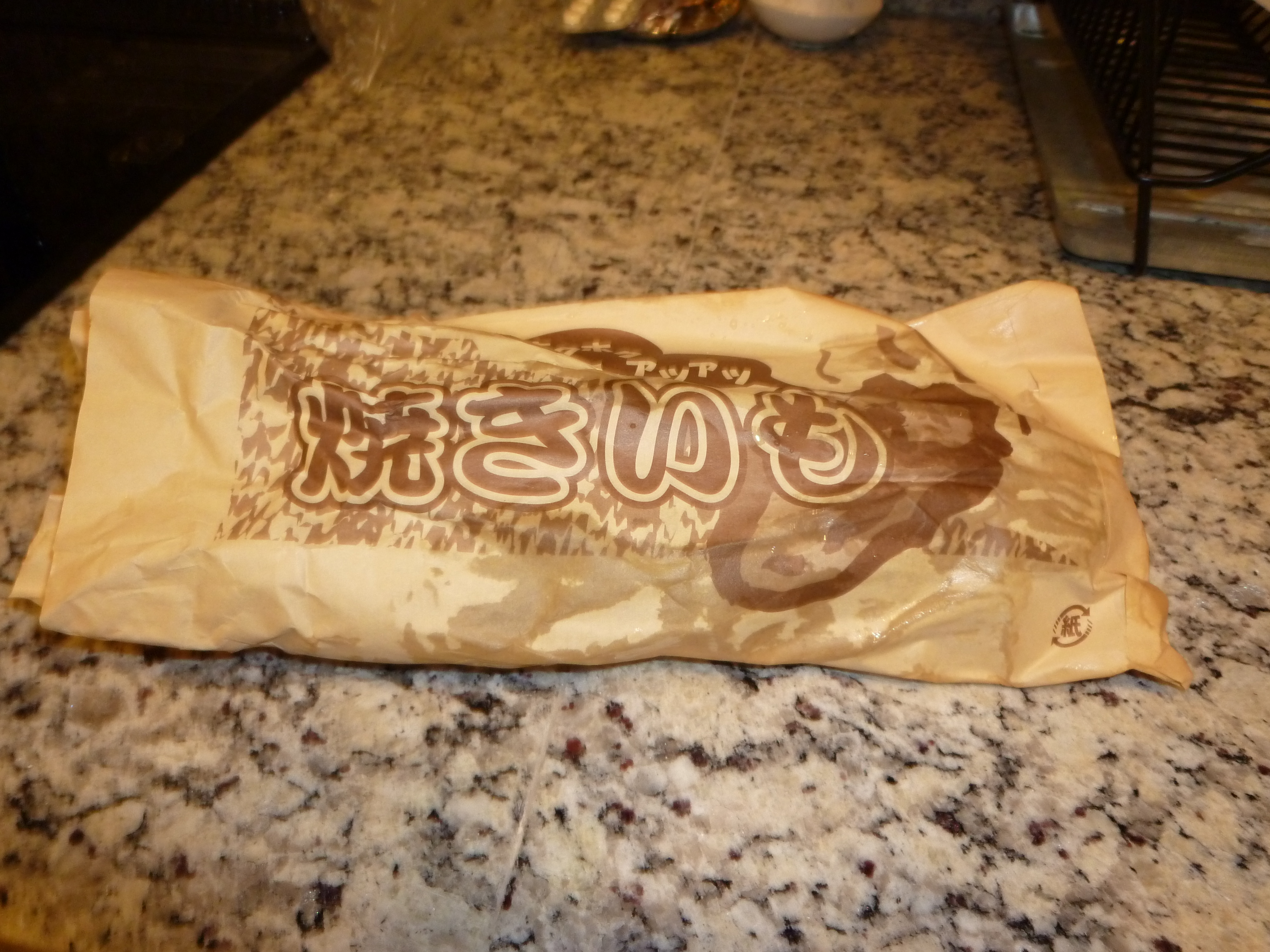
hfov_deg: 69.4
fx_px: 917
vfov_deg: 54.9
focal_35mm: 25
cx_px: 635
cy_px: 476
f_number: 2.8
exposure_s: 1/30
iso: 200
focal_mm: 4.5
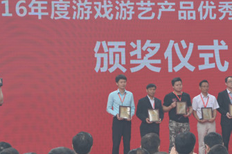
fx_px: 1081
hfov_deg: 12.2
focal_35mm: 168
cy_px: 90
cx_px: 174
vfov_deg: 8.1
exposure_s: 1/125
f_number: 5.6
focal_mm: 50
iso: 200
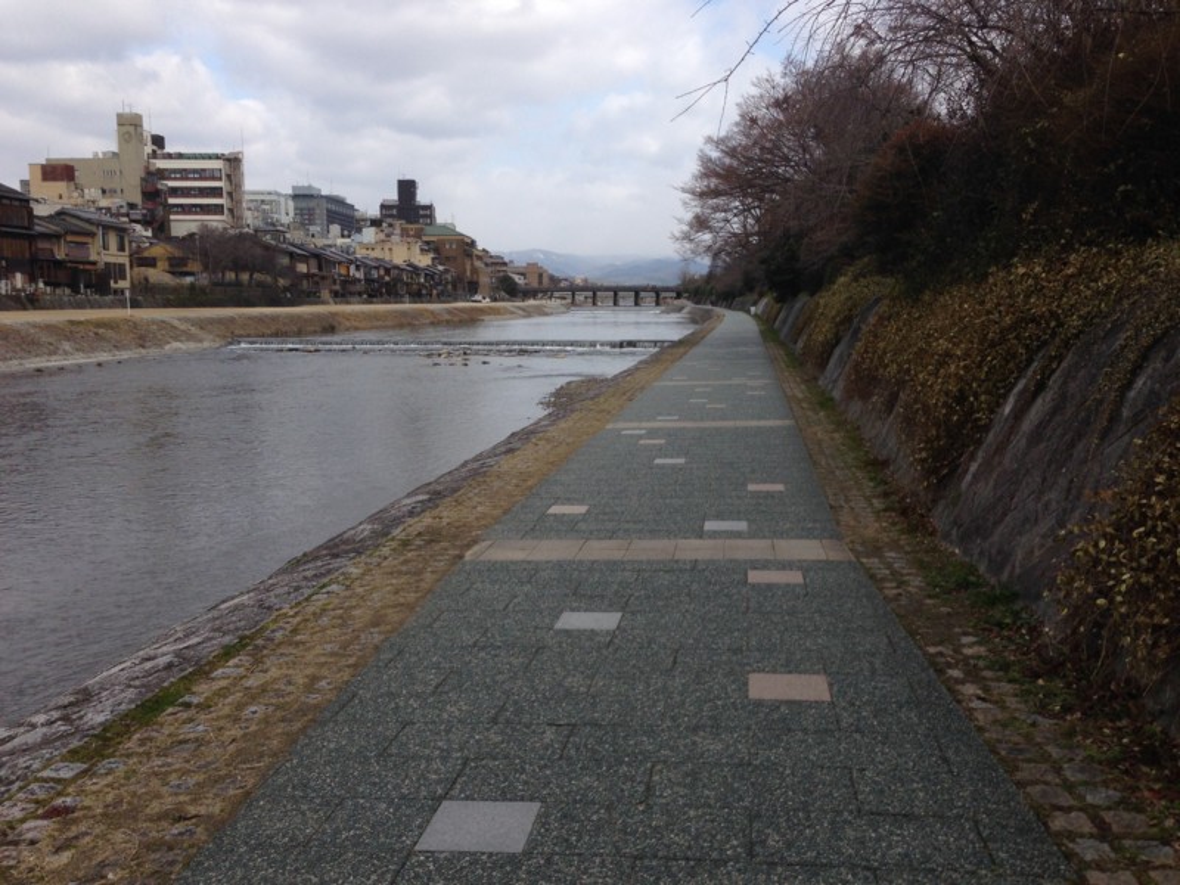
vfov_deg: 42.9
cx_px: 590
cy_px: 442
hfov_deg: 55.4
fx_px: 1125
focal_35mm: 33
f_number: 2.4
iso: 50
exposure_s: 1/1391
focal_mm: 4.12
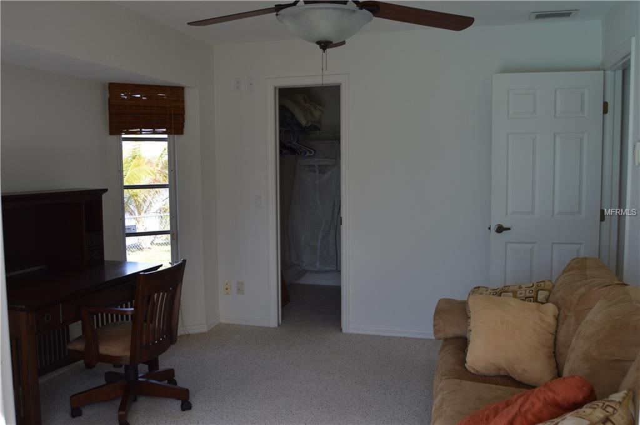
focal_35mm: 30
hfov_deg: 62.0
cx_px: 320
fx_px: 533
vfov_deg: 43.5
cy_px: 212
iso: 250
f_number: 5.6
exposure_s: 1/125
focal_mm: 20
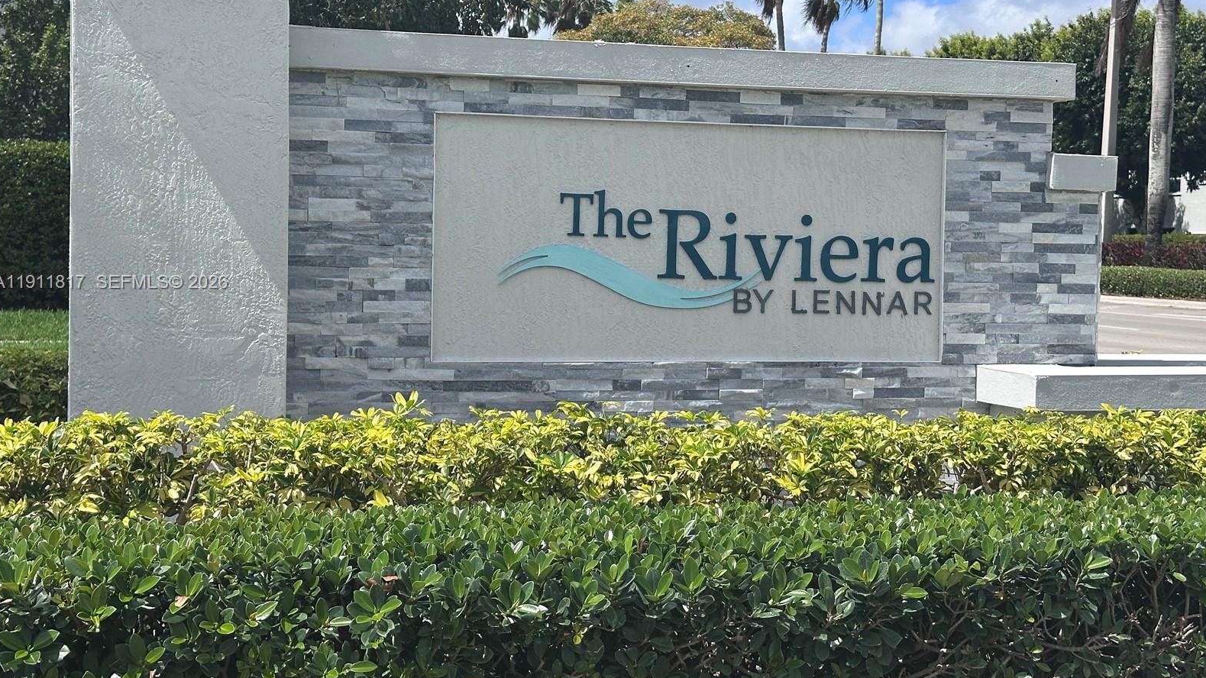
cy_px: 283
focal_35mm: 53
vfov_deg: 22.6
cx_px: 601
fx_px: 1695
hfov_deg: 39.2
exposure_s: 1/4566
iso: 64
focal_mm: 6.86
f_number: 1.78
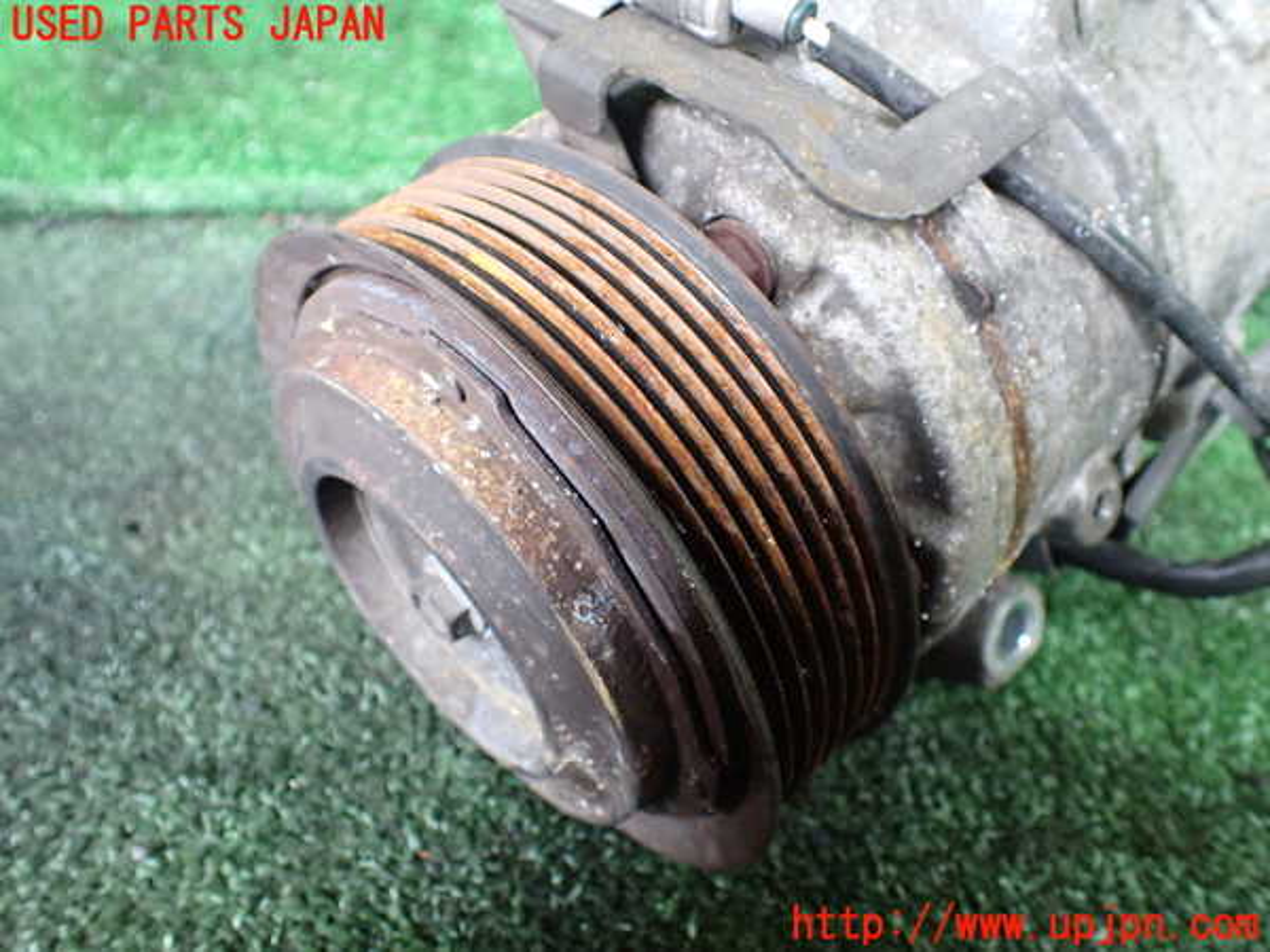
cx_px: 635
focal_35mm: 30
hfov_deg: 60.0
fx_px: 1101
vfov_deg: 46.8
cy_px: 476
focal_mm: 5.4
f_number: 2.3
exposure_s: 1/60
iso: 800
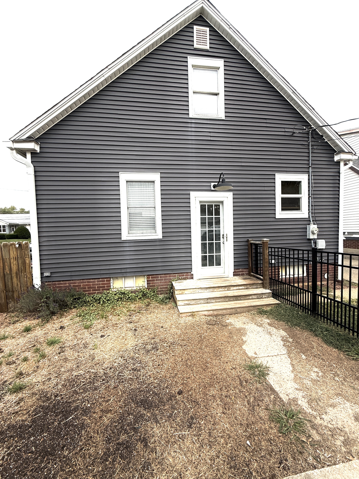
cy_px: 240
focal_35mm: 14
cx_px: 180
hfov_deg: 85.7
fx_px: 194
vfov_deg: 102.1
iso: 50
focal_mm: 2.22
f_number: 2.2
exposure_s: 1/590
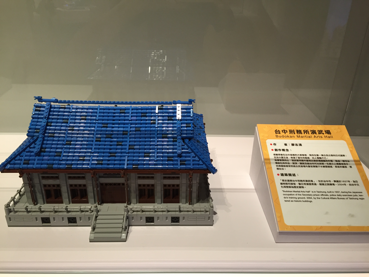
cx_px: 184
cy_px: 138
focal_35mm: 29
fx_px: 309
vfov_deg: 48.2
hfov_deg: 61.7
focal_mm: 4.15
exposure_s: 1/30
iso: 100
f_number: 2.2
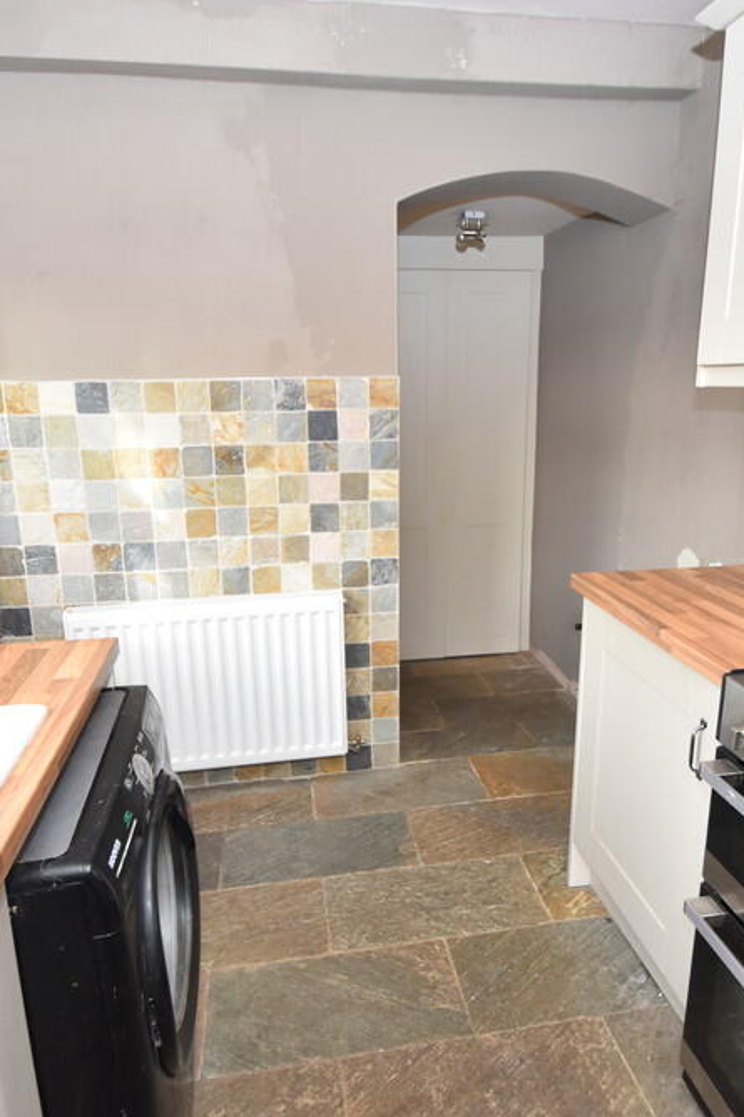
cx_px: 388
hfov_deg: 55.1
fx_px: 713
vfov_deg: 76.1
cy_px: 566
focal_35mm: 23
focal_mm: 10
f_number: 5
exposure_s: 1/100
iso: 800
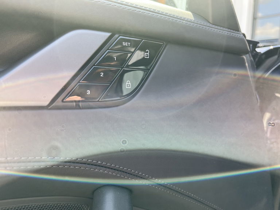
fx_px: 210
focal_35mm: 26
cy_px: 105
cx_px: 140
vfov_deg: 53.1
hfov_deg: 67.3
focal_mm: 5.1
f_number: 1.6
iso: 40
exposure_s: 1/183
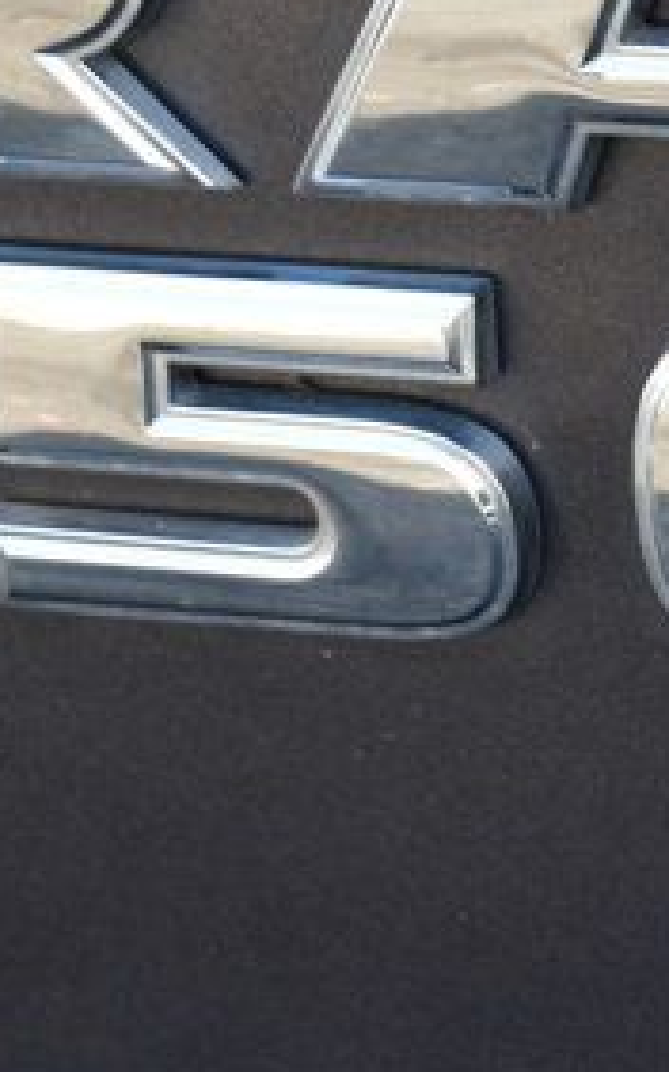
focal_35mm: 255
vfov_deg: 8.2
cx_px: 775
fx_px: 7446
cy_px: 494
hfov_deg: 5.1
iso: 400
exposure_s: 1/80
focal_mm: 46
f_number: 8
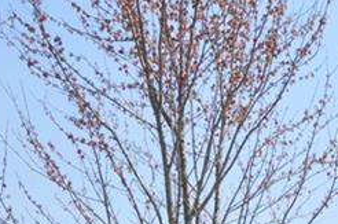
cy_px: 355
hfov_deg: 11.7
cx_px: 688
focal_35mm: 156
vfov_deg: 8.5
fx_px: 1463
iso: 200
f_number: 13
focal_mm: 25
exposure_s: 1/200
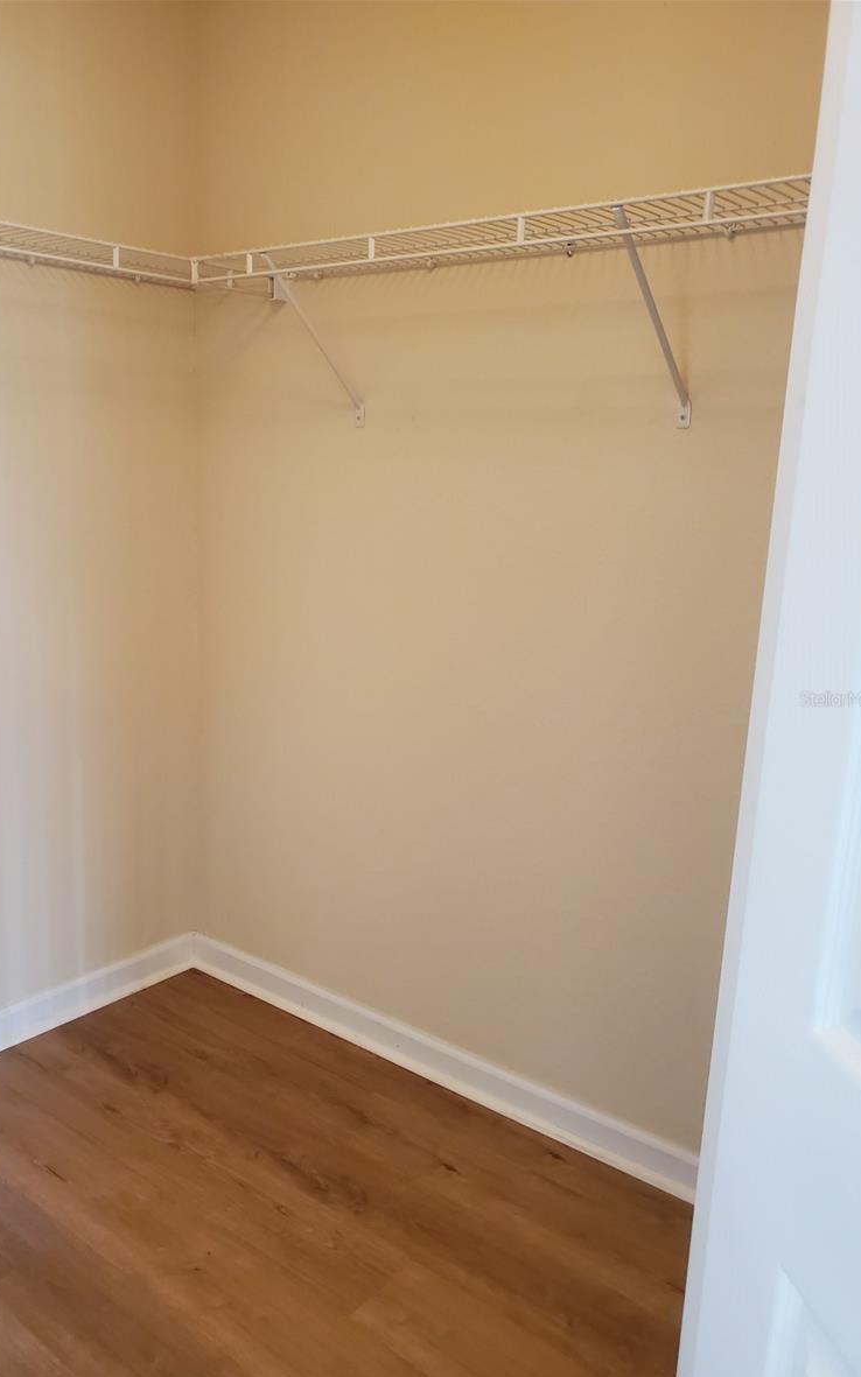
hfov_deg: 44.4
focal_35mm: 28
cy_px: 698
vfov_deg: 66.5
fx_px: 1051
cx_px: 358
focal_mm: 4.3
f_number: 1.5
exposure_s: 1/40
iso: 200
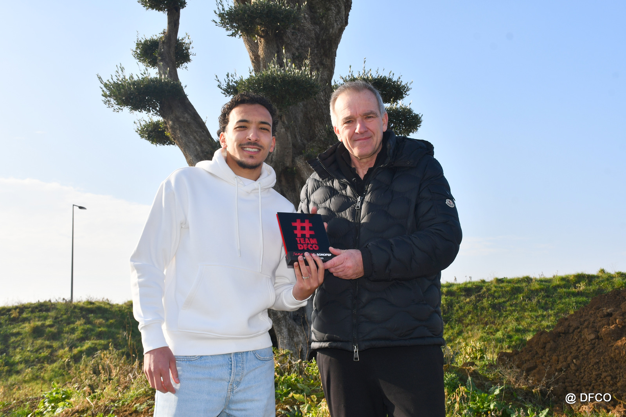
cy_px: 208
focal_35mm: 39
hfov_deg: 49.5
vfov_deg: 34.2
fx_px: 678
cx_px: 313
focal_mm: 26
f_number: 10
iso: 100
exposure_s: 1/250
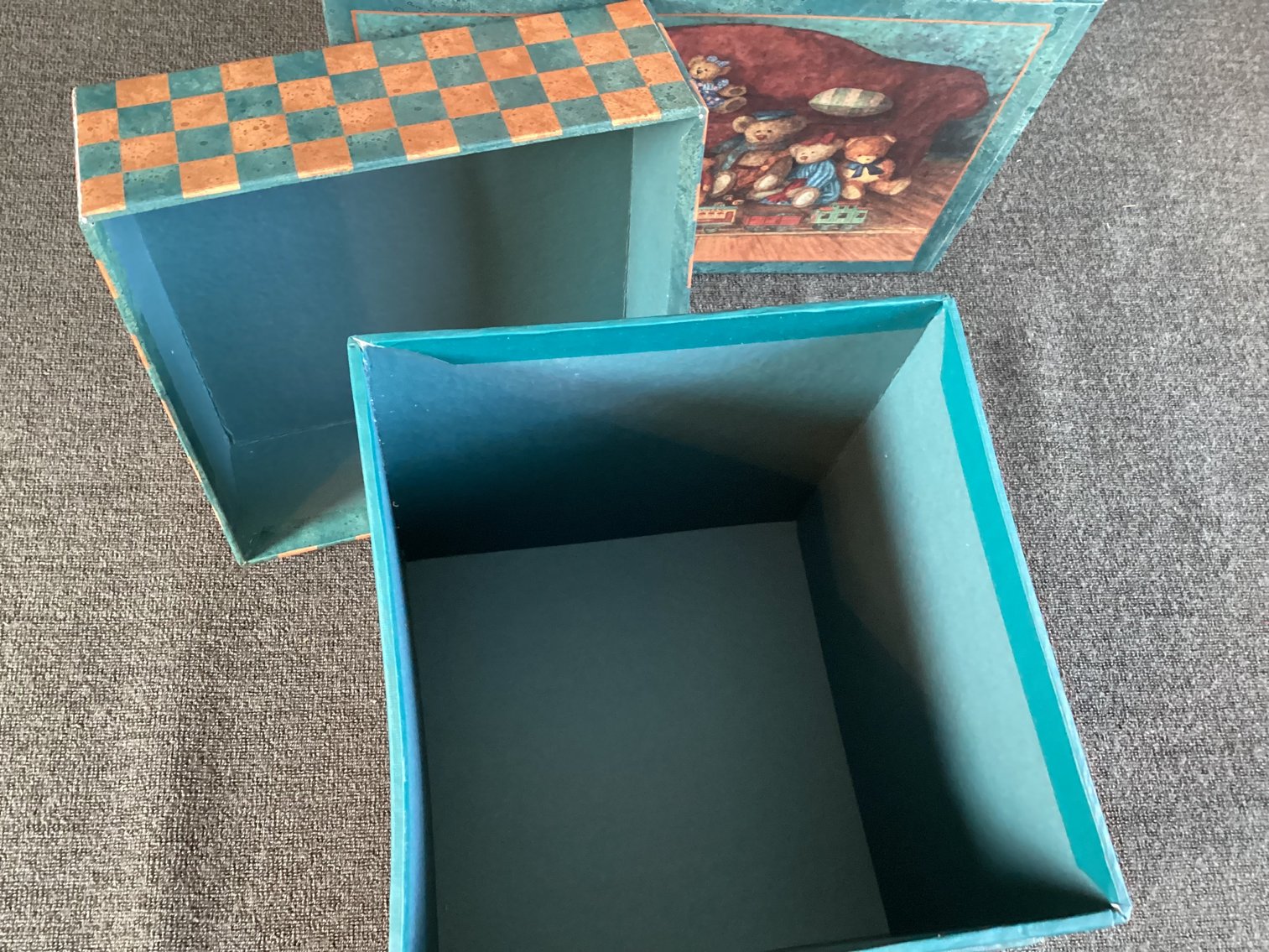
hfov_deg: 58.3
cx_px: 634
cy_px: 476
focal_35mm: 31
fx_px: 1137
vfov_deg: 45.4
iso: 320
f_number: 2.4
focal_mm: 3.3
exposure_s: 1/25
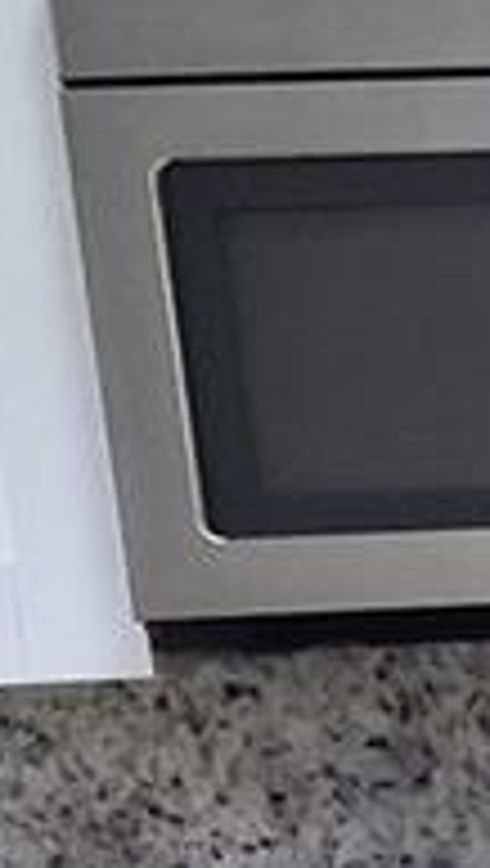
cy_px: 1466
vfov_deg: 11.5
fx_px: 4053
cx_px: 1920
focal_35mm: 176
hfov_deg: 5.9
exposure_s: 1/120
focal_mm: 3.98
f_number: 1.8
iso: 250
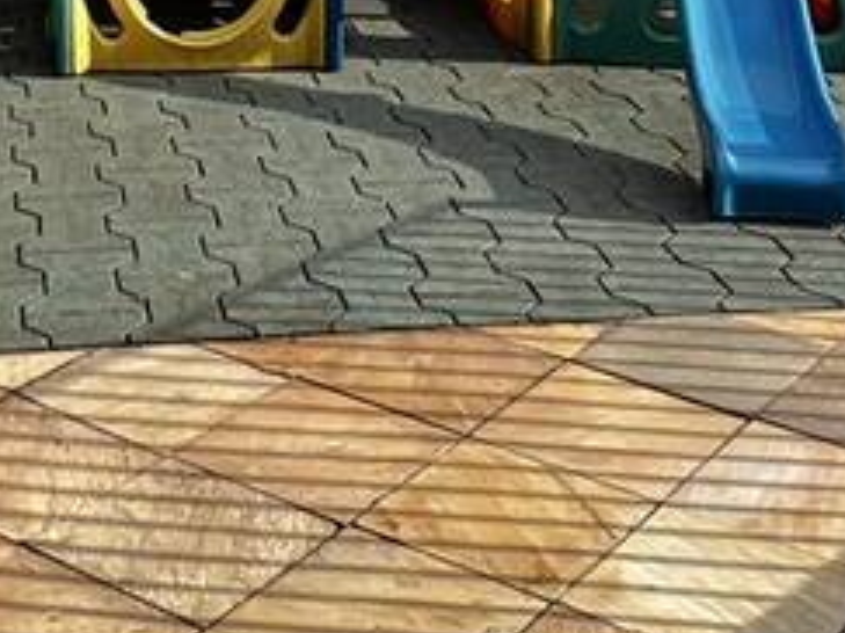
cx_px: 209
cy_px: -330
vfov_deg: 17.2
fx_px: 1879
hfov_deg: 25.0
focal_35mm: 77
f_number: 1.8
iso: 32
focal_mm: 1.57
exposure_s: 1/463
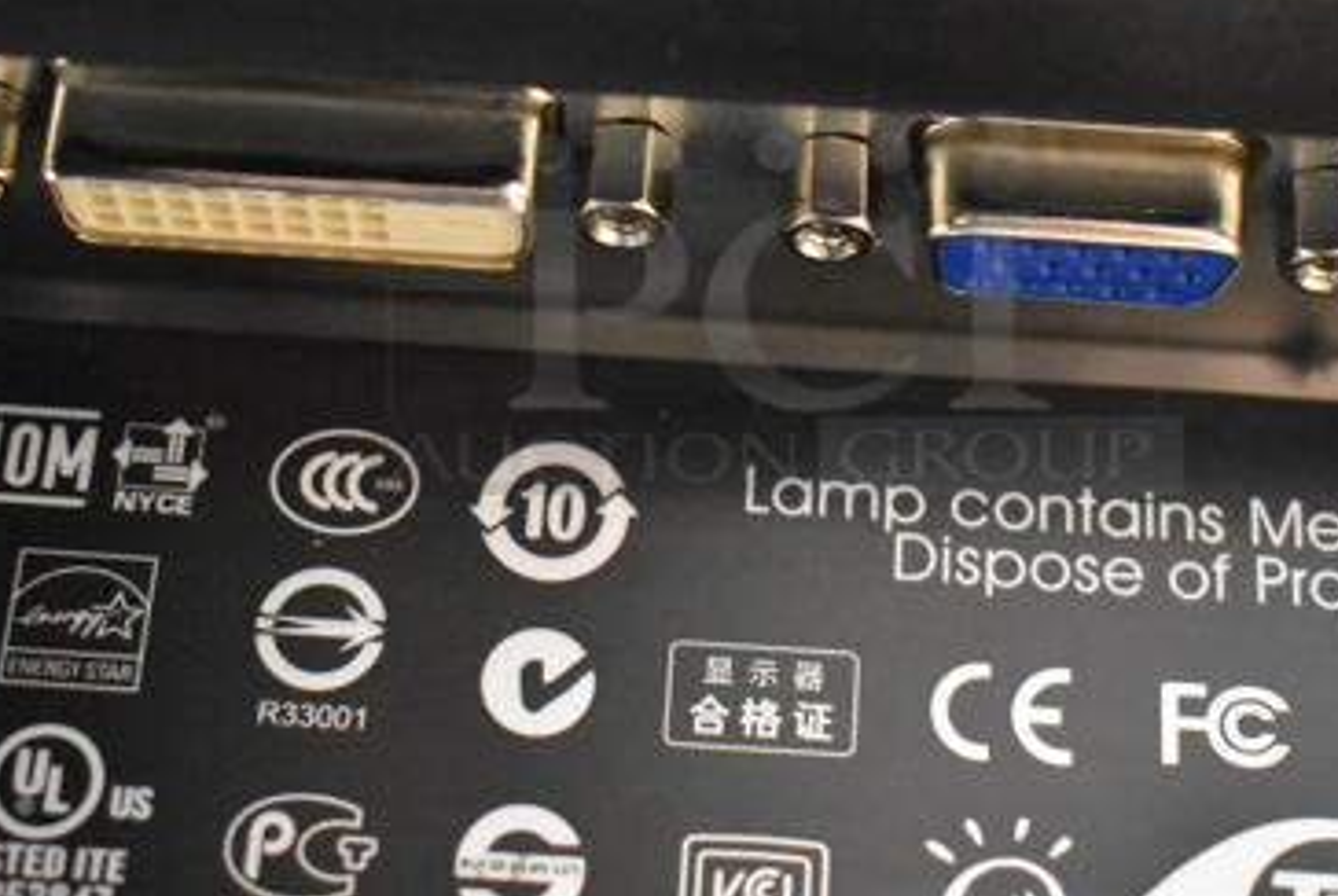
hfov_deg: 26.0
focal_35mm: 78
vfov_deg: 17.6
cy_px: 301
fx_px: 2898
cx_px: 776
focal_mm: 31
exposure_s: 1/50
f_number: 4.2
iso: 11400
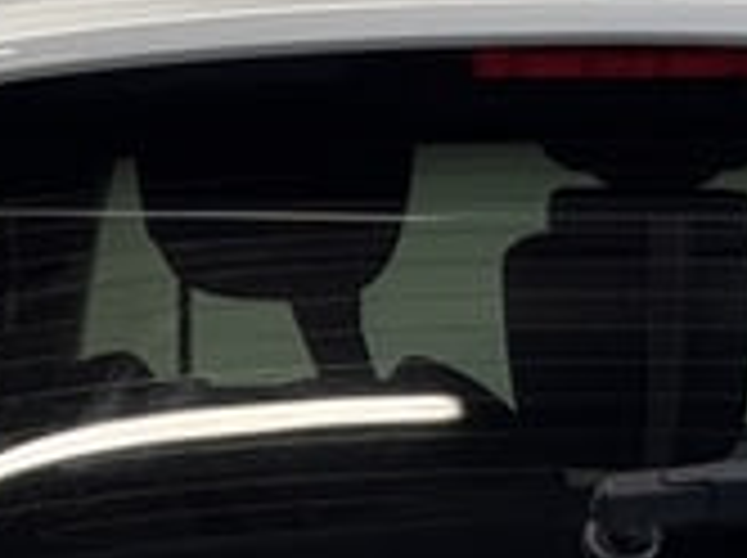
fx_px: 5624
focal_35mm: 261
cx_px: 662
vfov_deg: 5.6
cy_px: 938
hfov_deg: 7.6
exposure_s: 1/121
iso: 50
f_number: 1.78
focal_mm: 6.76
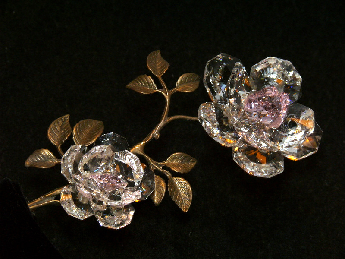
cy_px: 130
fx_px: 1296
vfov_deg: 11.4
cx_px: 172
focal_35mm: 130
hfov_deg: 15.2
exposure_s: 1/4
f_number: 6.3
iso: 100
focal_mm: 27.4
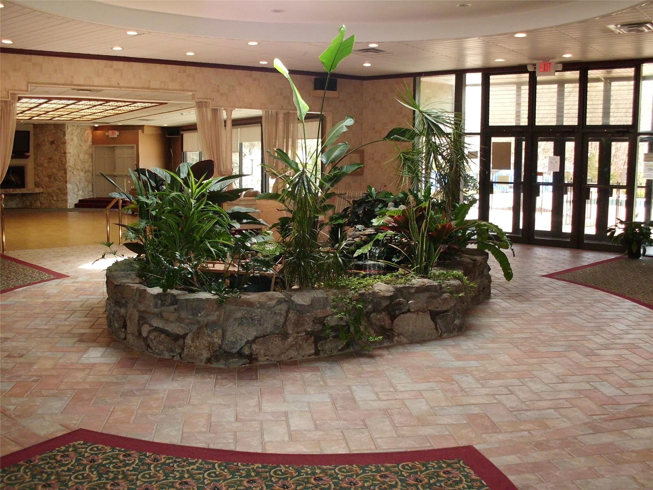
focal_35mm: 36
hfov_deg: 51.4
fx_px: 679
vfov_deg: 39.7
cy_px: 245
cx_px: 326
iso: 200
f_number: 2.9
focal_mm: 6.3
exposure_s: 1/125
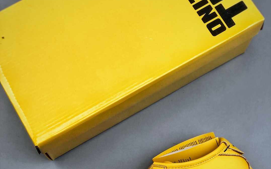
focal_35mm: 81
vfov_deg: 16.1
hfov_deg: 25.5
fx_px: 598
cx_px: 136
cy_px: 118
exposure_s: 1/100
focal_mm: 6.6
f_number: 2.8
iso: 32
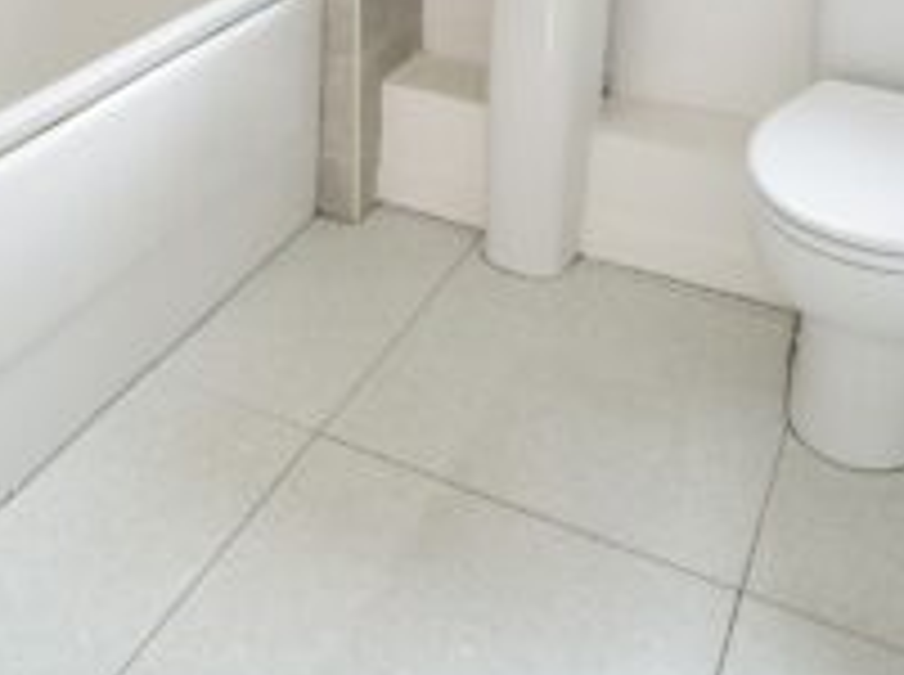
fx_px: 1199
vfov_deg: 27.7
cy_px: -130
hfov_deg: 41.2
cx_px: 400
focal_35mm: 46
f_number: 4
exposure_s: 1/25
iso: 200
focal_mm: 16
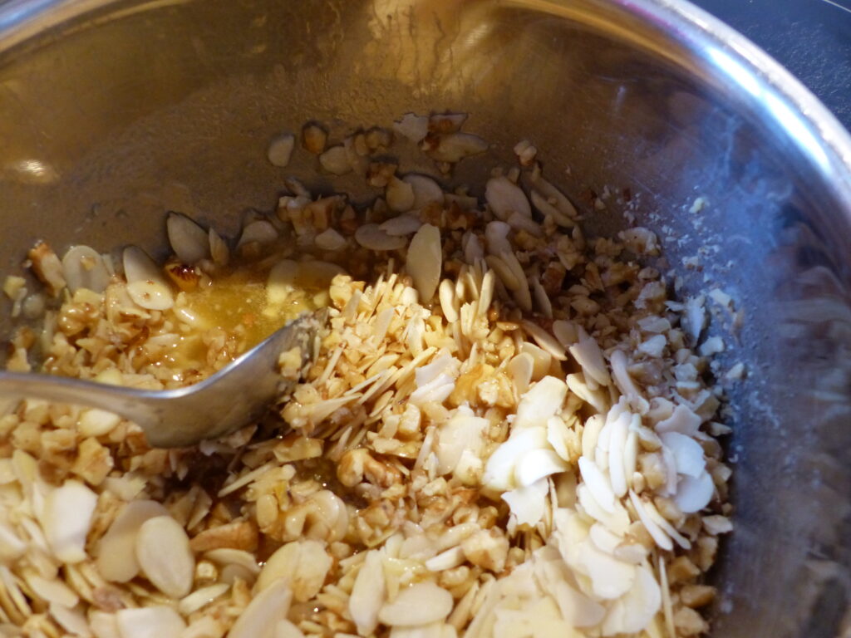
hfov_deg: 69.4
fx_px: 615
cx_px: 426
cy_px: 319
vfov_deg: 54.9
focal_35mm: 25
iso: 400
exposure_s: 1/60
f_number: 2.8
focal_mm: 4.5
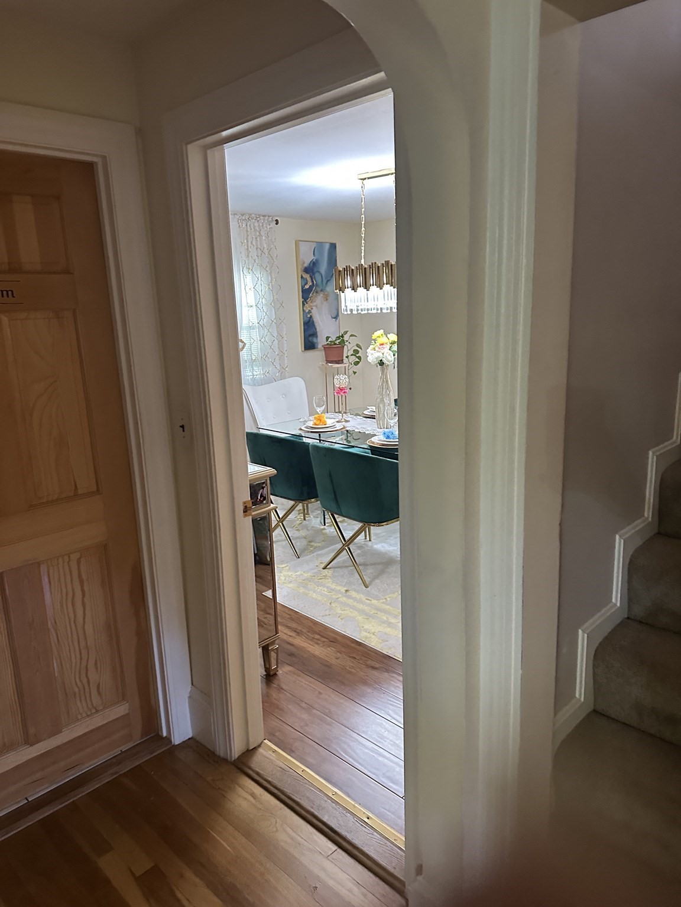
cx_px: 340
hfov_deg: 56.8
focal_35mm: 24
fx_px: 630
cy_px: 454
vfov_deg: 71.6
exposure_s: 1/60
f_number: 1.78
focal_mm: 6.86
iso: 500
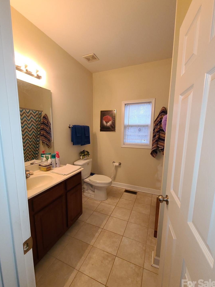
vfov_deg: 102.0
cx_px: 102
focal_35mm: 14
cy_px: 147
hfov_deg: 85.6
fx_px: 116
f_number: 2.2
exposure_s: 1/60
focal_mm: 2.2
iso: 160
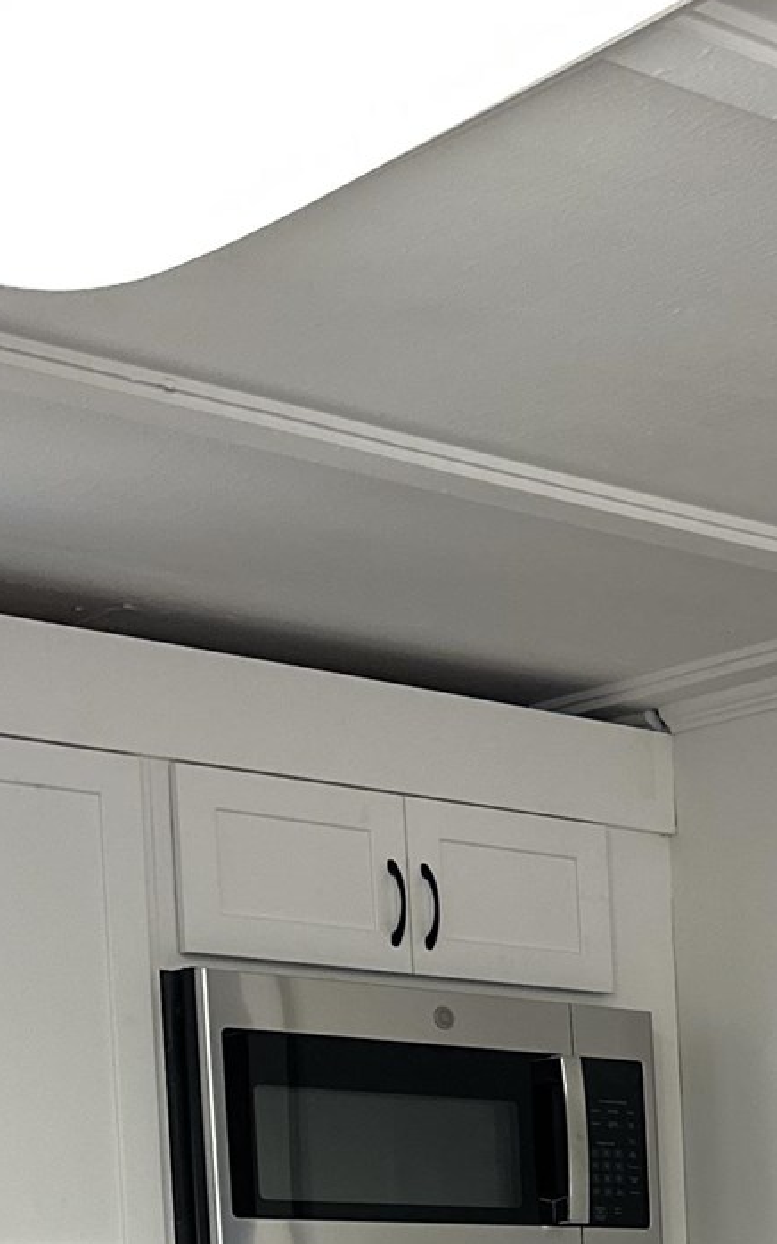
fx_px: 2847
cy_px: 1551
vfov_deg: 22.4
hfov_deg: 14.5
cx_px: 1178
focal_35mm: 84
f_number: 1.78
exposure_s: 1/120
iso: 160
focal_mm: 6.86
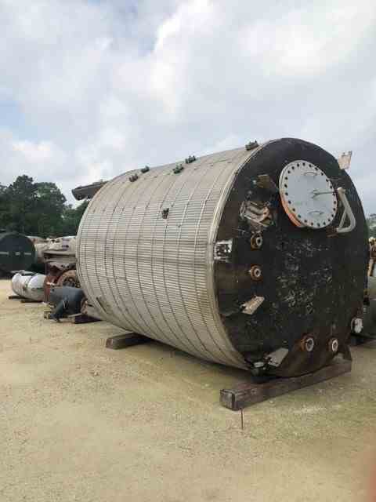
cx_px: 188
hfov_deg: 49.7
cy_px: 251
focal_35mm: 28
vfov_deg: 63.4
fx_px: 406
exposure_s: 1/2558
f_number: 1.8
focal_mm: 4
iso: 20
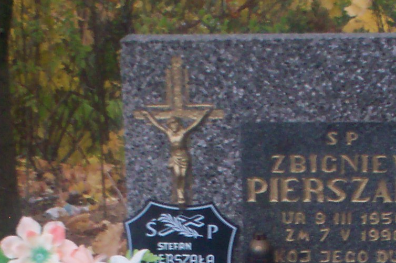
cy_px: 439
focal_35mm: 128
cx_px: 265
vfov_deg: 10.2
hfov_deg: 16.0
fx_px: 1407
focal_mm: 6
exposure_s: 1/12.6
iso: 140
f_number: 4.5
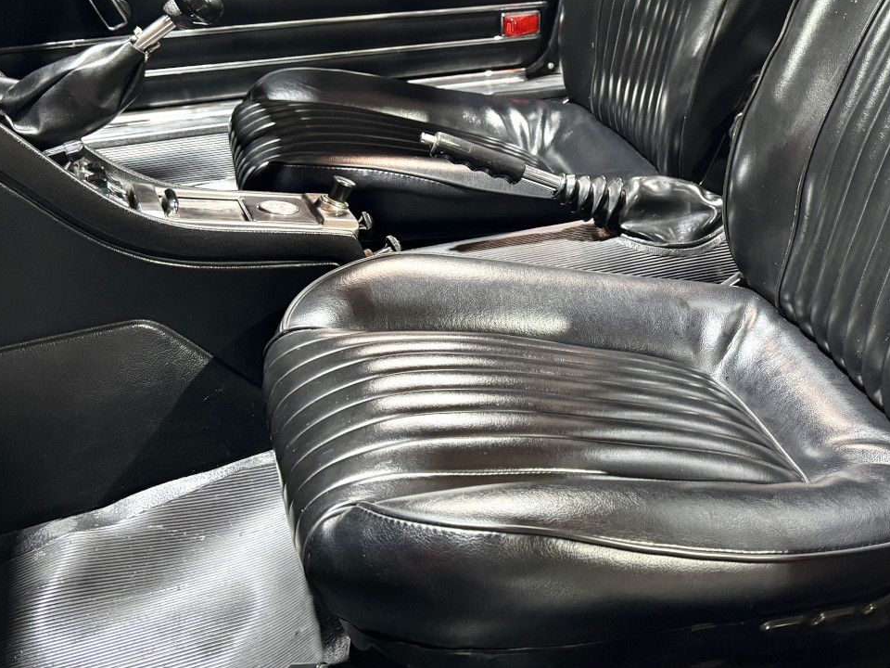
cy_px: 98
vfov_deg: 29.3
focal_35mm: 48
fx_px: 1234
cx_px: 647
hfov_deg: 38.8
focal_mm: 6.76
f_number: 1.78
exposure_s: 1/33
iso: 640
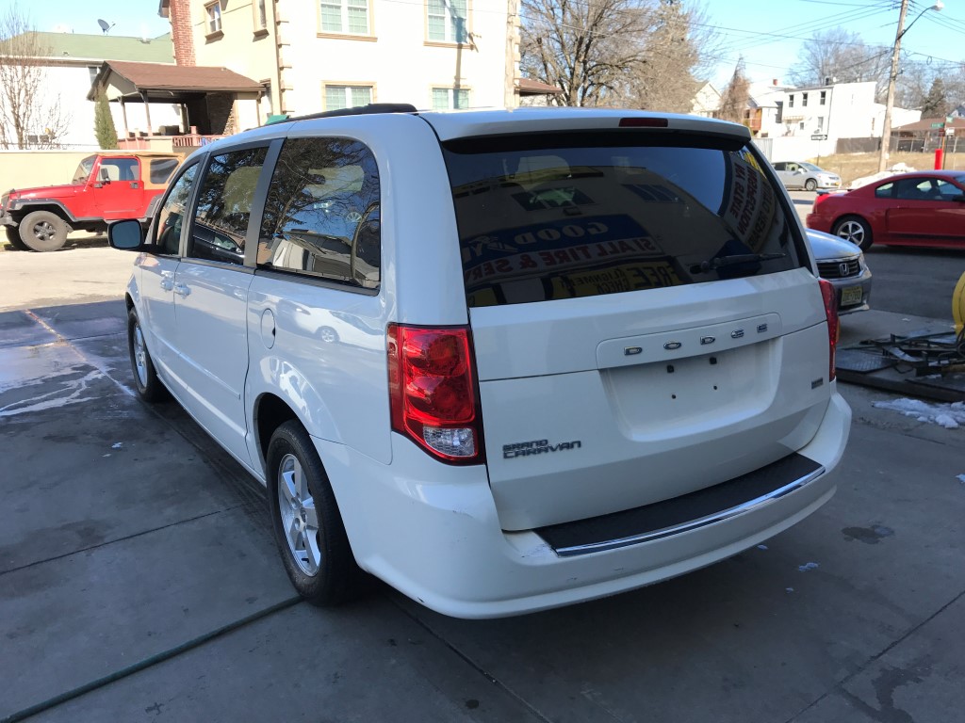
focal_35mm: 28
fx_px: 781
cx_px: 482
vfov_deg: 49.7
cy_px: 362
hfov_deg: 63.4
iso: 20
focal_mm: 3.99
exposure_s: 1/785
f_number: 1.8
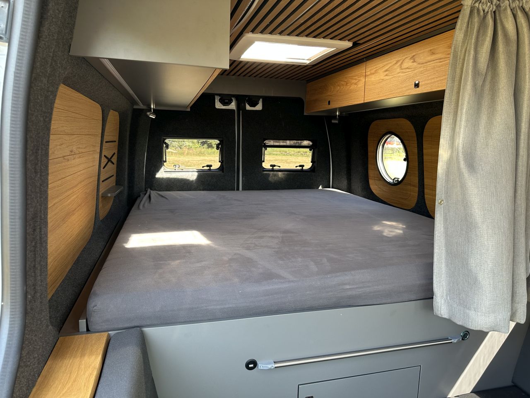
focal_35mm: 24
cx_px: 265
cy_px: 199
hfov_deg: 71.6
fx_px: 367
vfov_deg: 56.8
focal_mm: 6.86
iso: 100
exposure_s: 1/121
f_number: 1.78
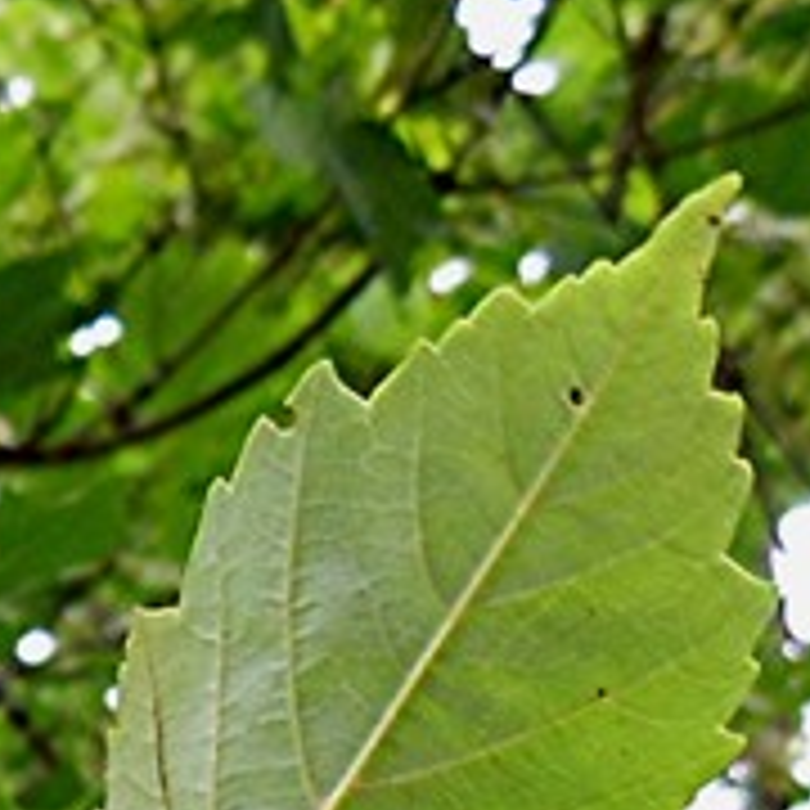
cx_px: -432
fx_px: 3124
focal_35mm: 118
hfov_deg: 13.8
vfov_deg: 14.3
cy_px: 958
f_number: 3.5
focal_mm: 5.4
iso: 200
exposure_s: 1/125
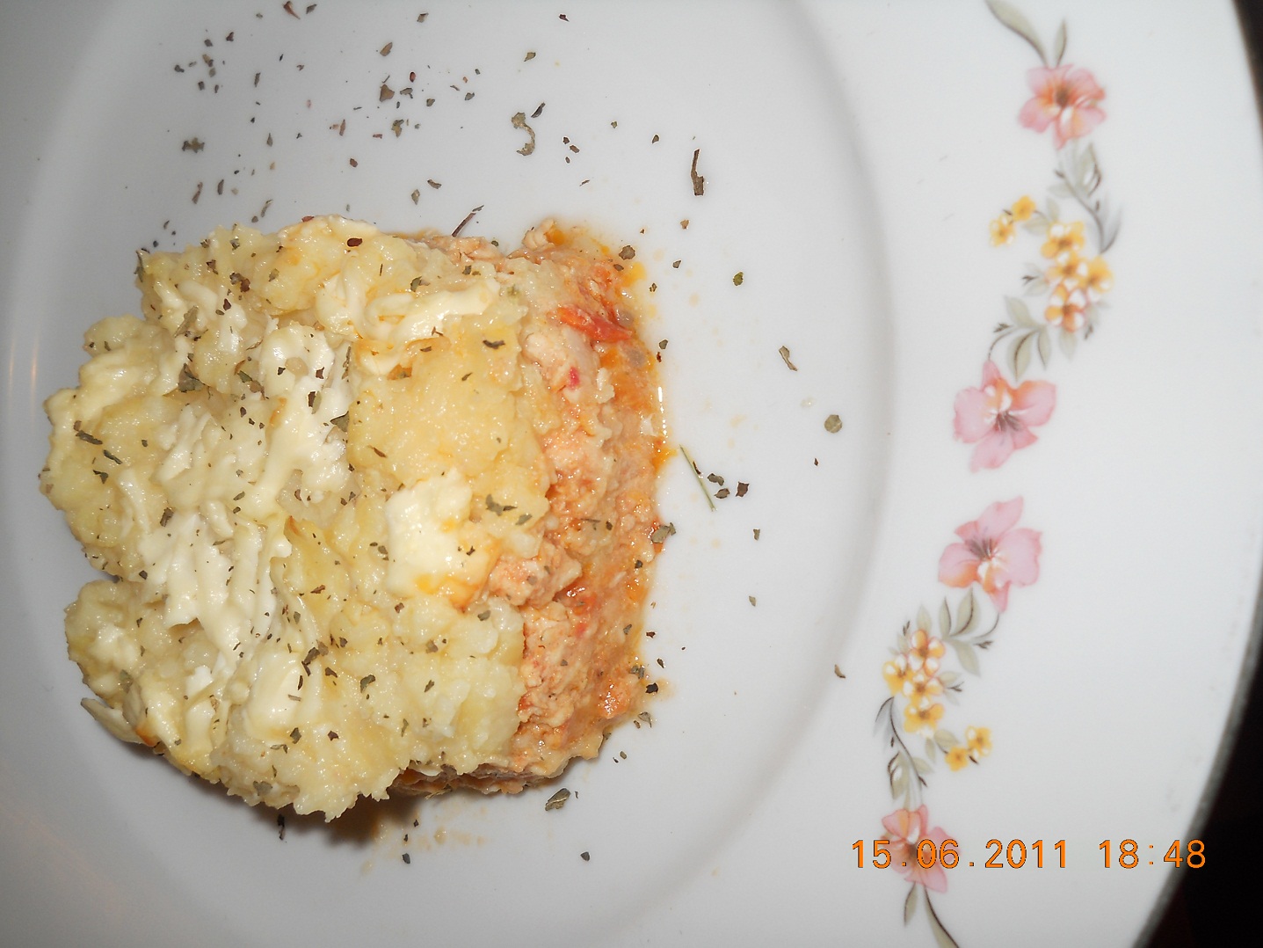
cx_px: 632
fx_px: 1496
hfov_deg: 45.8
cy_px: 474
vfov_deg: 35.1
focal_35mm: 41
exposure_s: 1/30
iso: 80
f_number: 5.5
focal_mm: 6.72
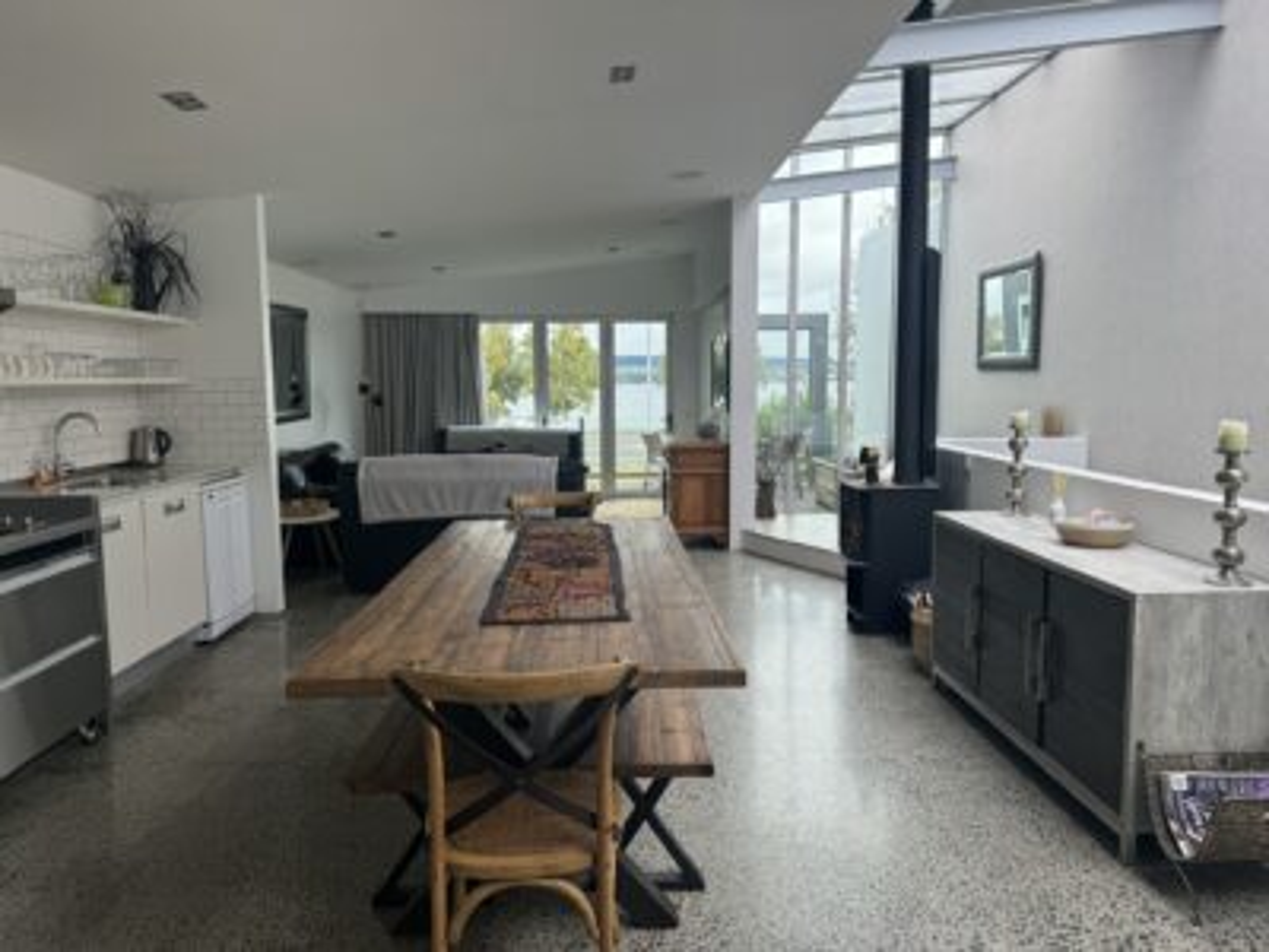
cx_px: 634
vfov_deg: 56.8
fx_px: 880
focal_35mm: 24
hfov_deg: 71.6
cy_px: 476
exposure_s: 1/231
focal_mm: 6.86
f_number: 1.78
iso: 64
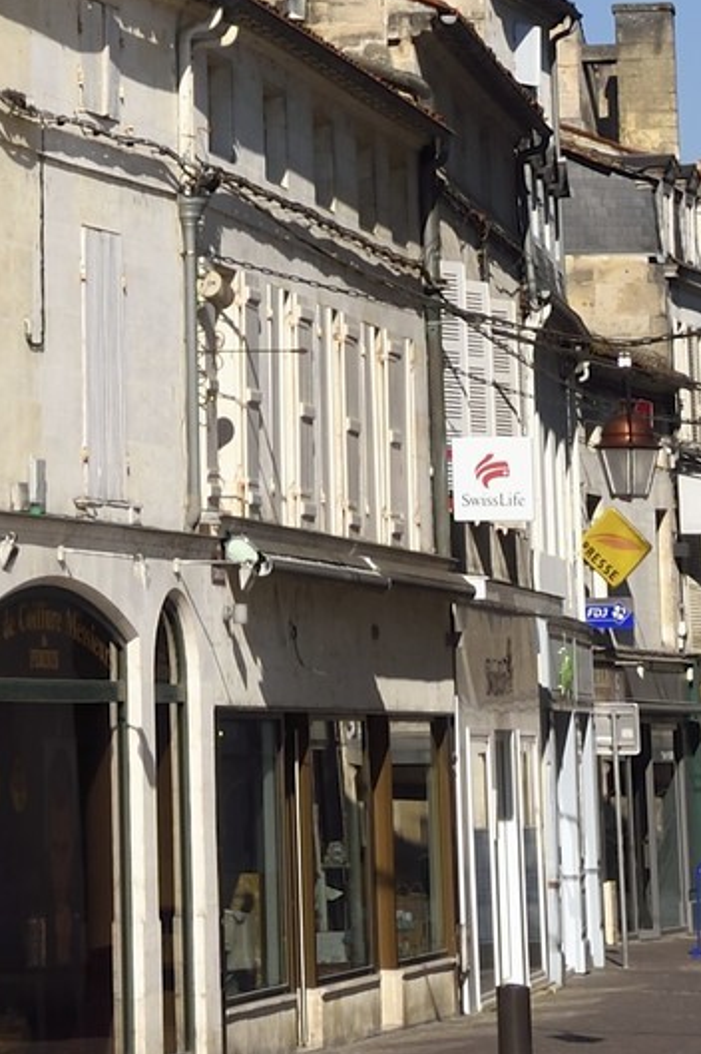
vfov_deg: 9.6
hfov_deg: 6.8
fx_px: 5849
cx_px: -80
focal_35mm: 200
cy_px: -1029
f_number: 13
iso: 200
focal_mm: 44
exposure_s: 1/400
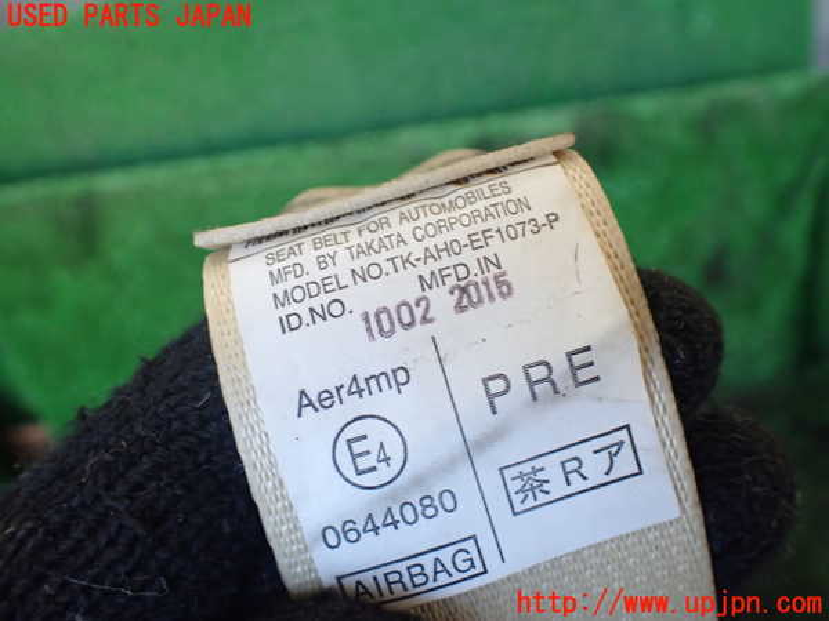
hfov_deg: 60.0
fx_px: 718
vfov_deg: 46.8
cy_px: 310
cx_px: 414
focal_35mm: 30
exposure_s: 1/125
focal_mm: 5.4
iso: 400
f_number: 2.3
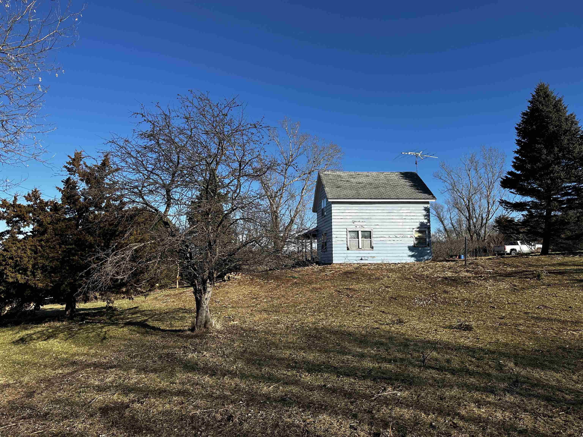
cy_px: 218
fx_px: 404
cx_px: 292
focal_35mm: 24
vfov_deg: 56.8
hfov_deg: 71.6
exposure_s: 1/3356
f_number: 1.78
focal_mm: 6.86
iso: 80
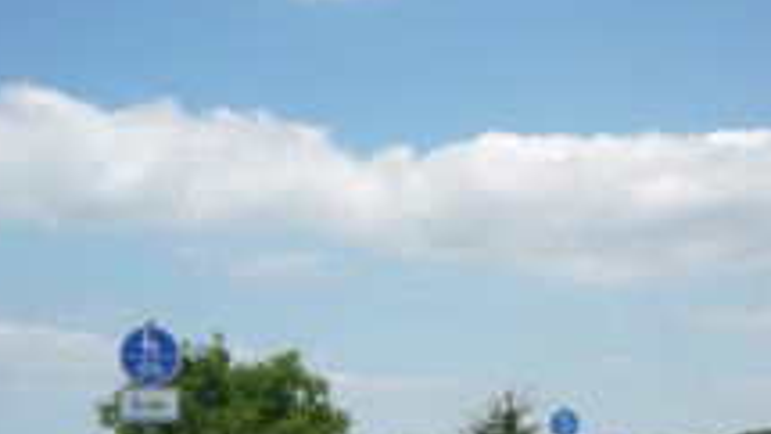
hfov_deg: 27.1
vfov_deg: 15.2
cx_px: 459
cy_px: 434
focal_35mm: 78
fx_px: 1595
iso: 100
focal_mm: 5.2
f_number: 5.6
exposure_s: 1/500
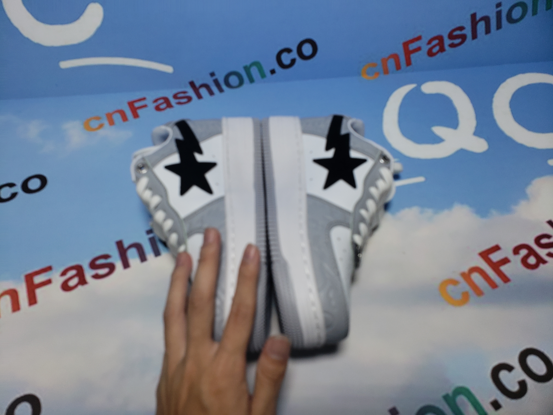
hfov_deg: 67.3
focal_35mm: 26
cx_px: 276
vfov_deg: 53.1
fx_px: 415
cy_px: 208
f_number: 1.5
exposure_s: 1/359
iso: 50
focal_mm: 4.3
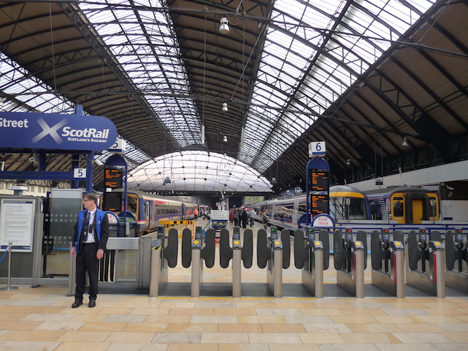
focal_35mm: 27
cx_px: 234
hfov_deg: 65.3
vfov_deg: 51.4
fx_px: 365
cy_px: 176
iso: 160
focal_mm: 4.8
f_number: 2.8
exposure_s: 1/125
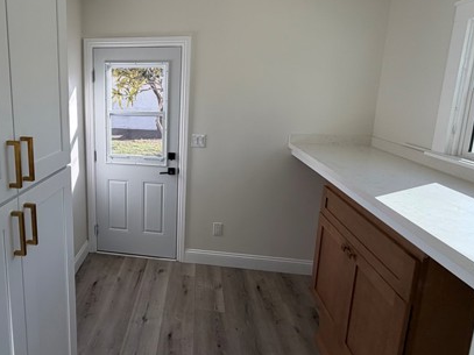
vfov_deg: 60.2
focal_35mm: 22
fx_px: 301
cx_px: 151
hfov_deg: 73.7
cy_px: 133
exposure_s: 1/220
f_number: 2.2
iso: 50
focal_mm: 2.22
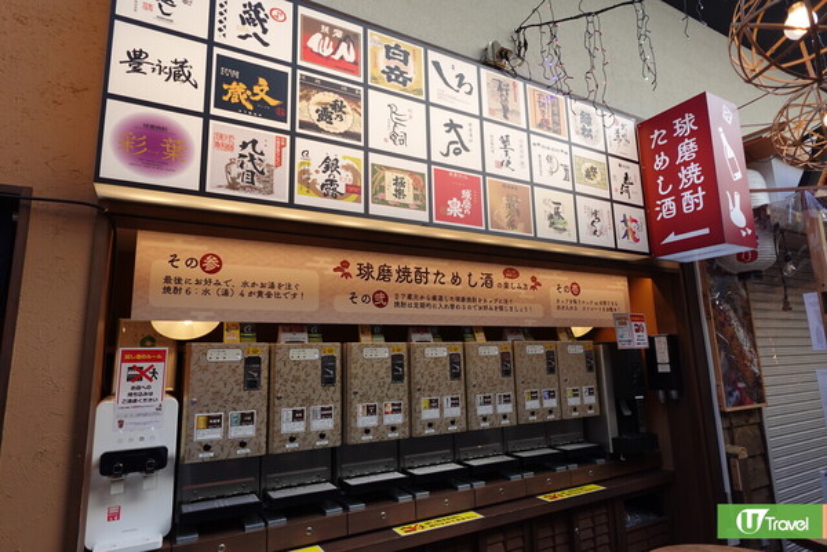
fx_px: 459
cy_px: 276
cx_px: 414
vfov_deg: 61.9
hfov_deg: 84.0
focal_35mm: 20
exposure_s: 1/500
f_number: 2
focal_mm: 7.6
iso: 125
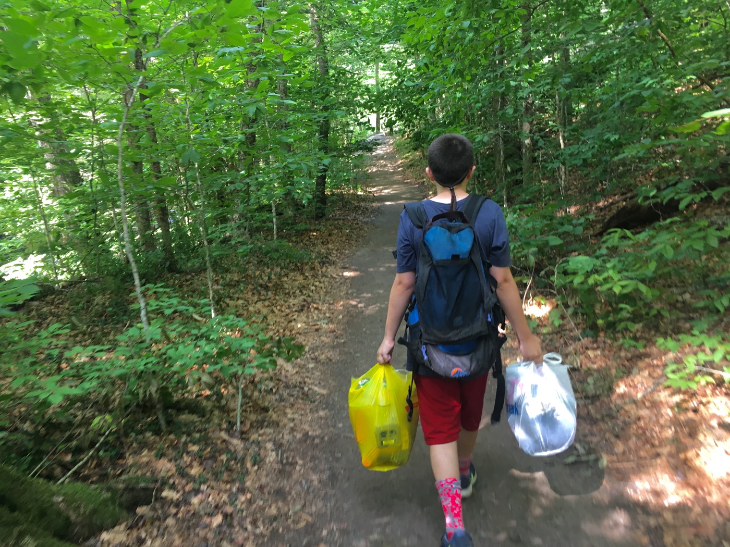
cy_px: 274
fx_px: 612
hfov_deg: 61.7
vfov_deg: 48.2
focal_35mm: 29
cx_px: 365
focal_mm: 4.15
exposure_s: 1/30
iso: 64
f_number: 2.2
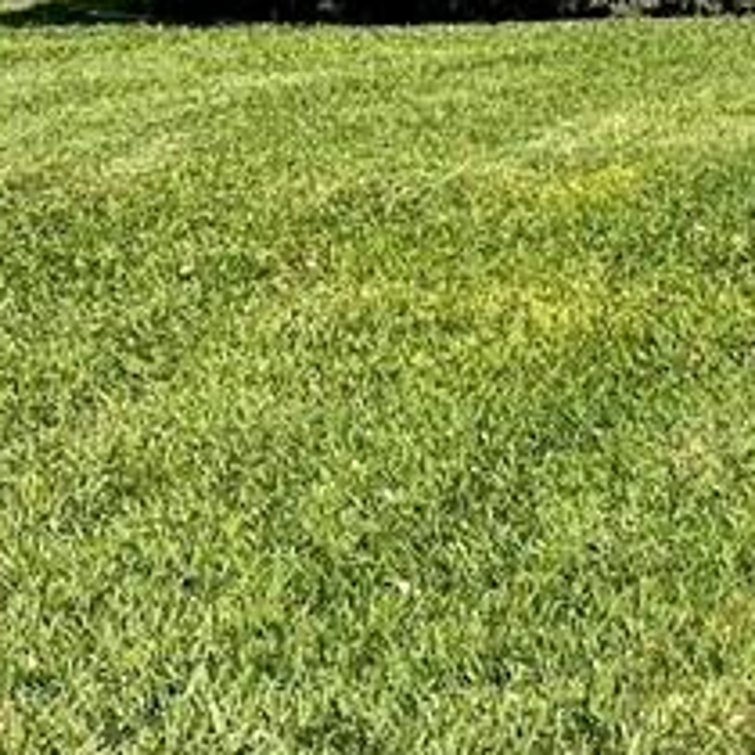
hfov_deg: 13.2
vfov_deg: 15.2
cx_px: 1564
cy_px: -36
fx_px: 2764
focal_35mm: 112
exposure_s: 1/4444
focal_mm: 5.7
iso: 50
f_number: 1.5
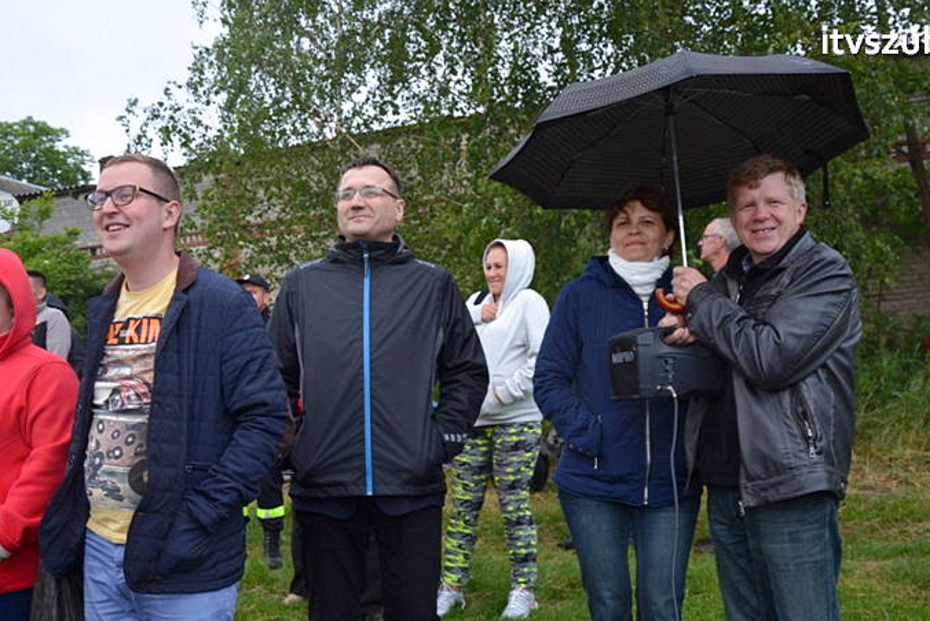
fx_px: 1024
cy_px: 386
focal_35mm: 40
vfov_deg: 33.6
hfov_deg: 48.8
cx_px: 462
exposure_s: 1/60
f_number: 4
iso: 900
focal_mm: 21
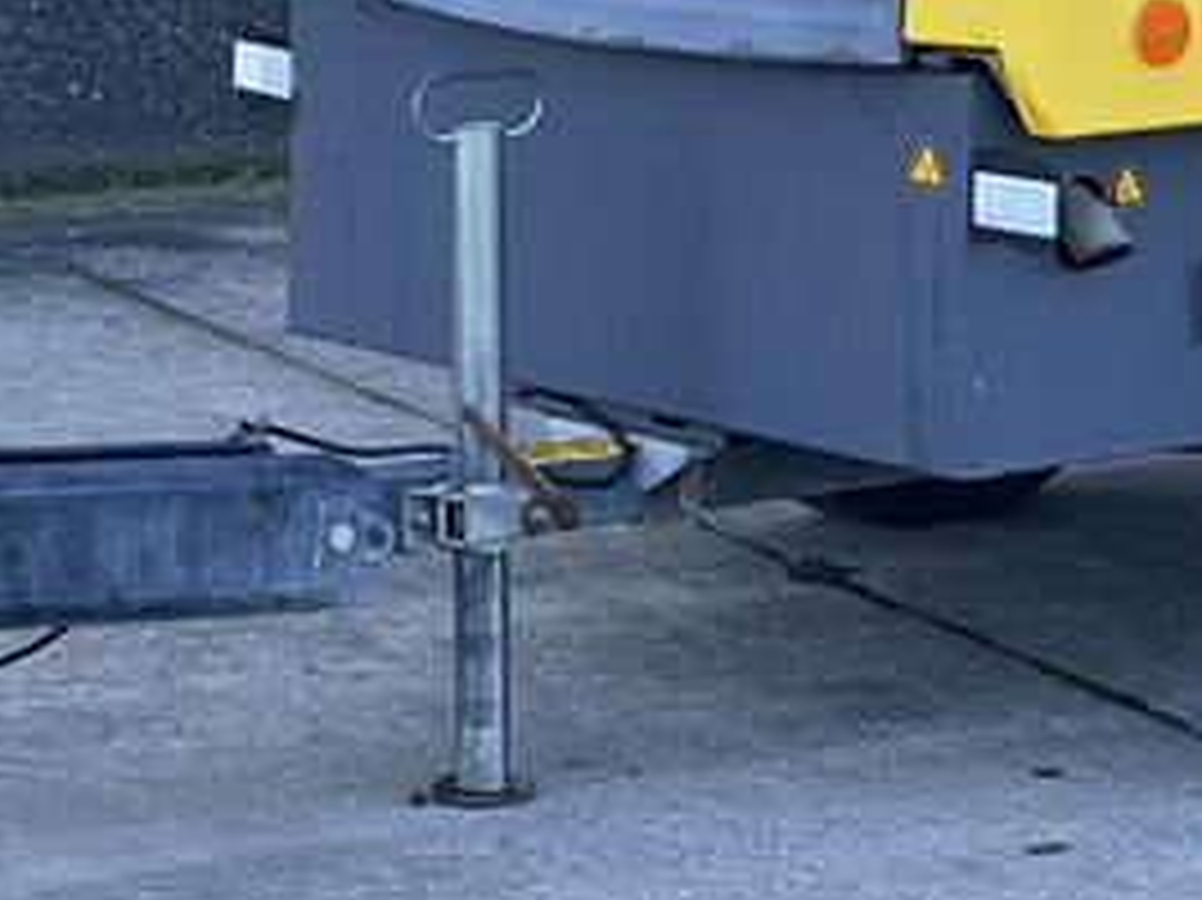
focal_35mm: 192
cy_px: -27
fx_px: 6664
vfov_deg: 7.7
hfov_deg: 10.3
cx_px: 824
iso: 20
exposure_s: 1/116
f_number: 2.2
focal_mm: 7.5
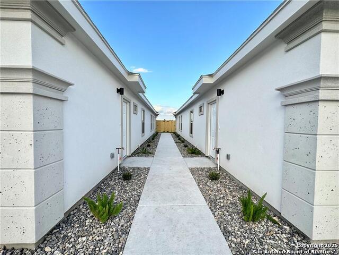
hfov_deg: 102.1
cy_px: 128
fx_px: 137
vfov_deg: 85.7
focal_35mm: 14
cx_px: 170
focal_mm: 2.22
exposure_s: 1/332
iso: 40
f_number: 2.2
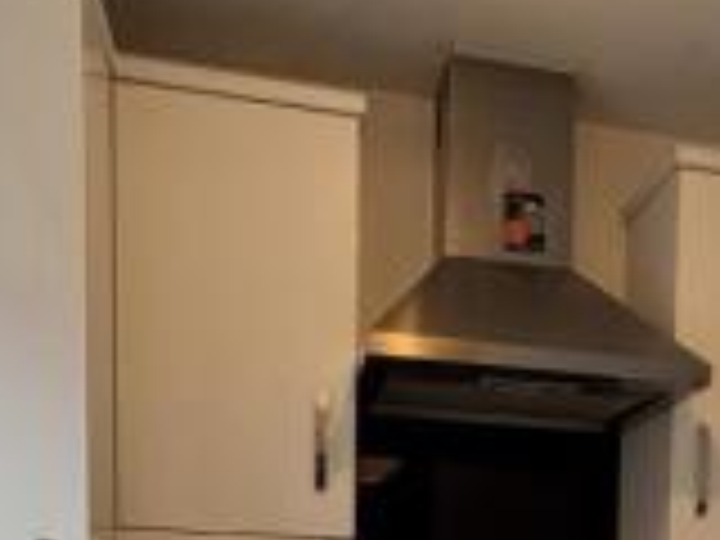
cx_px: 547
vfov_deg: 24.3
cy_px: 736
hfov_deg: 36.5
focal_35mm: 51
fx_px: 1061
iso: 160
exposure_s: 1/100
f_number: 2.2
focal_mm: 2.22
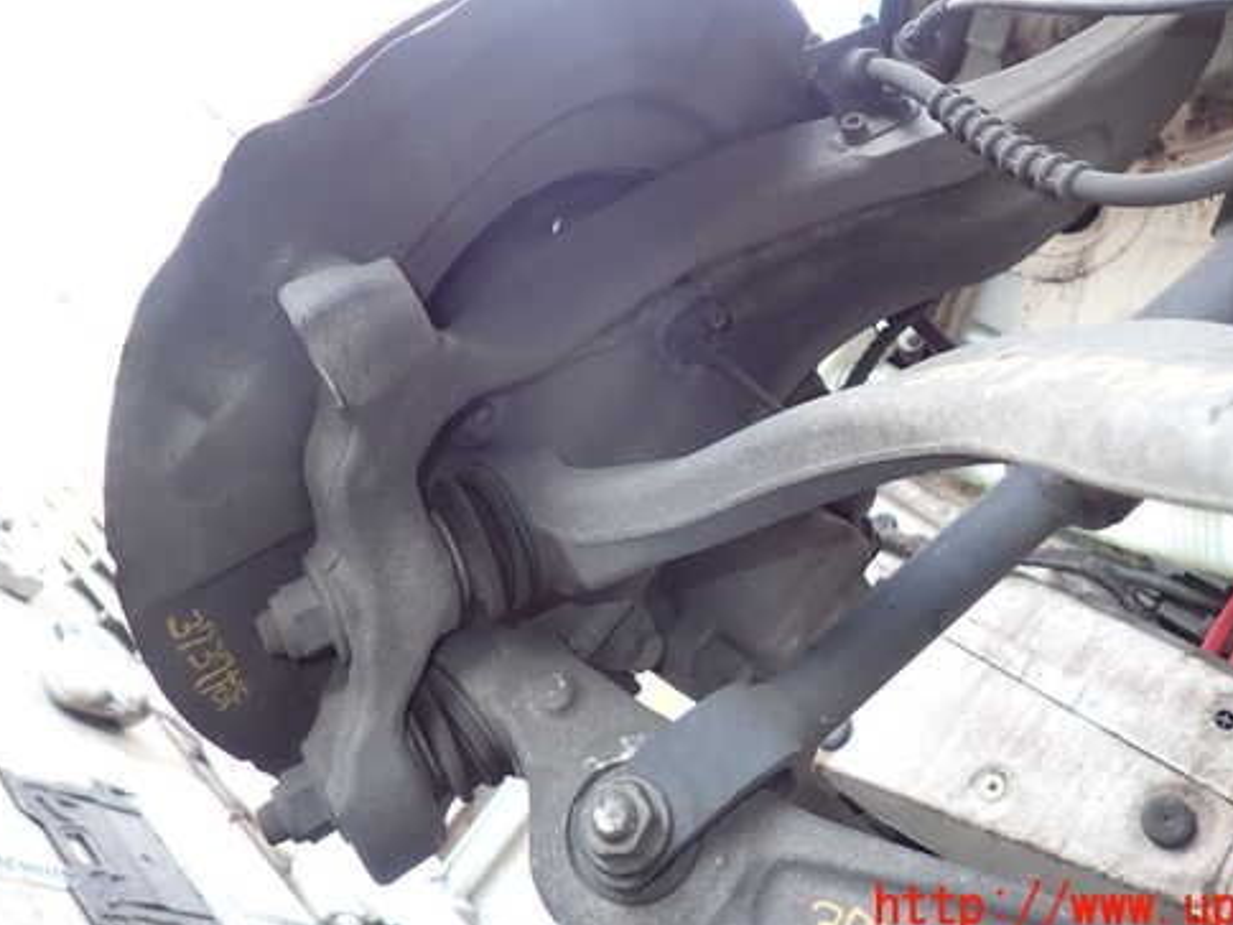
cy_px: 367
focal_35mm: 31
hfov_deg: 58.2
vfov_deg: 45.2
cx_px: 685
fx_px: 1104
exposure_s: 1/80
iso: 100
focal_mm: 4.5
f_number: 2
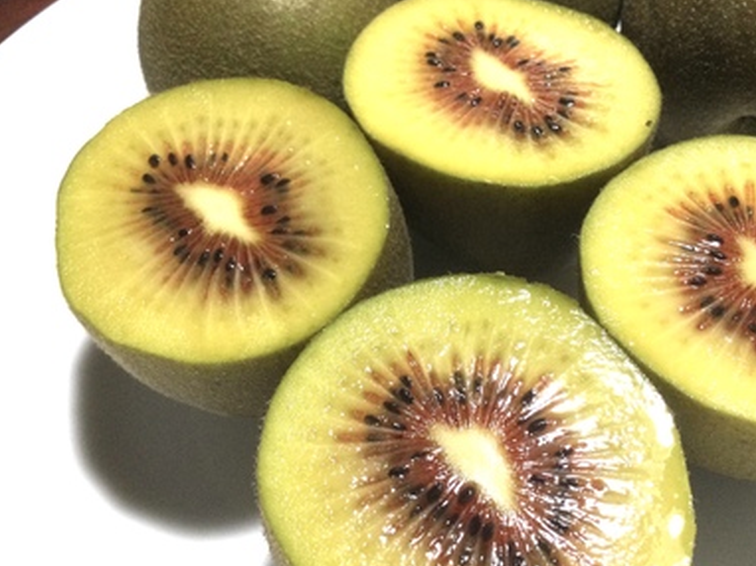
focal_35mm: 39
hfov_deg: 47.5
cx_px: 463
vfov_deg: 36.8
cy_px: 305
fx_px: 851
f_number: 2.4
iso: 64
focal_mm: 3.3
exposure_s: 1/33
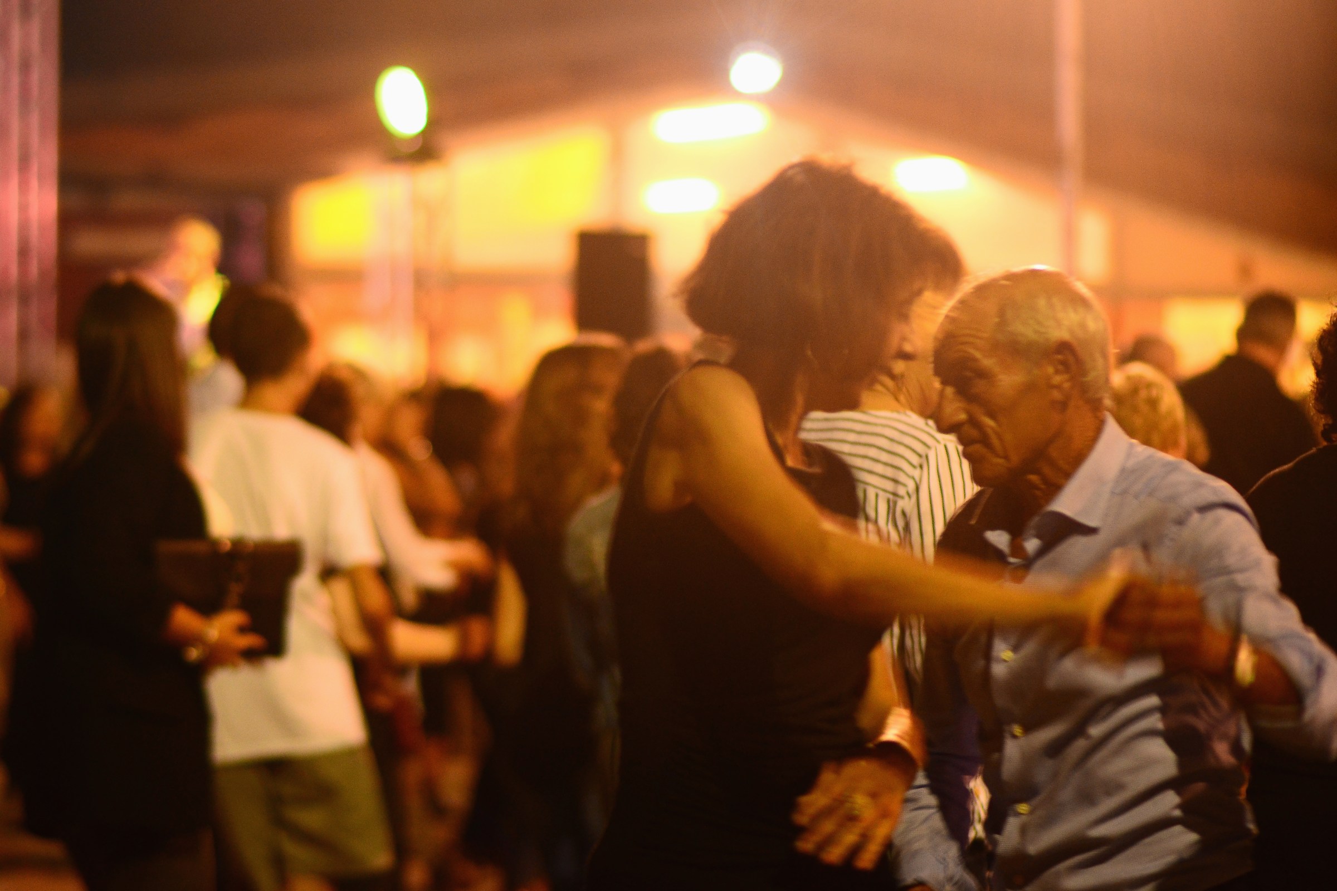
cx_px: 668
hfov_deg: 16.1
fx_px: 4735
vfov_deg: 10.8
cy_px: 446
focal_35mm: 128
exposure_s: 1/100
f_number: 2.2
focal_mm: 85
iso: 800
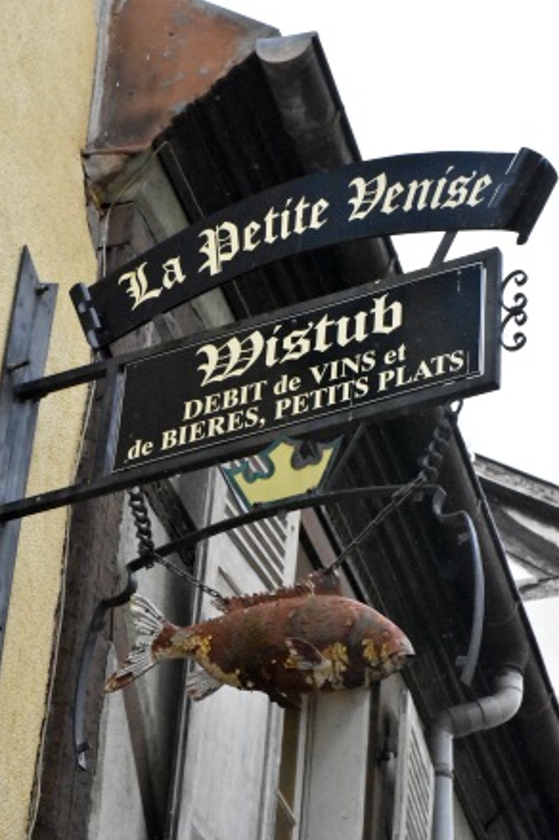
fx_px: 2473
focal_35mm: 106
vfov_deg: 19.3
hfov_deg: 12.9
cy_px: 420
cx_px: 280
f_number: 10
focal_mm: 70
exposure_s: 1/8000
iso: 10000
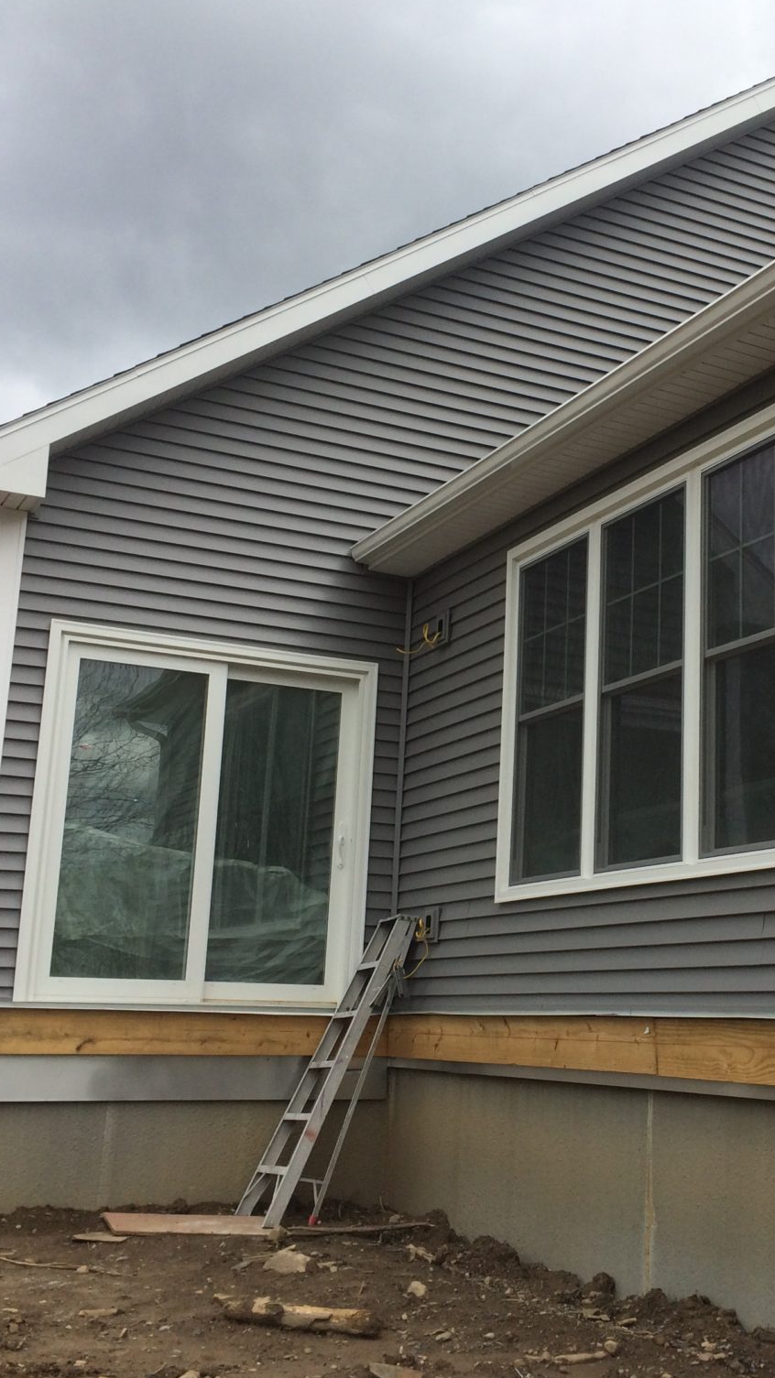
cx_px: 608
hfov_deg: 27.2
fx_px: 1572
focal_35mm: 43
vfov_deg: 47.4
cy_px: 683
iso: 32
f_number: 2.2
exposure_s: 1/2415
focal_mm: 4.15
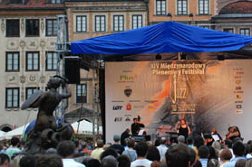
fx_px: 587
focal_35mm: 84
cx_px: 209
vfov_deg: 16.3
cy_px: 88
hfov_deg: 23.8
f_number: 5.6
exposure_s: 1/125
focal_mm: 31
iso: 1250
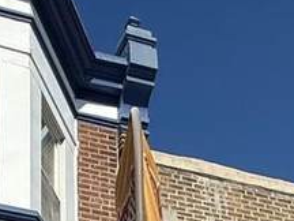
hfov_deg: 22.7
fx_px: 705
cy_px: 503
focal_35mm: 83
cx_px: 8
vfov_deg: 13.7
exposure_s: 1/4762
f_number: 2.2
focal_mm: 2.22
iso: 50
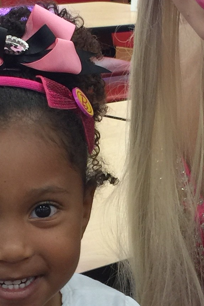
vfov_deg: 17.6
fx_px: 977
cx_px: 105
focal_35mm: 115
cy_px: 253
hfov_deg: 11.9
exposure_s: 1/15
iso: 50
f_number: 2.2
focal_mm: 4.15
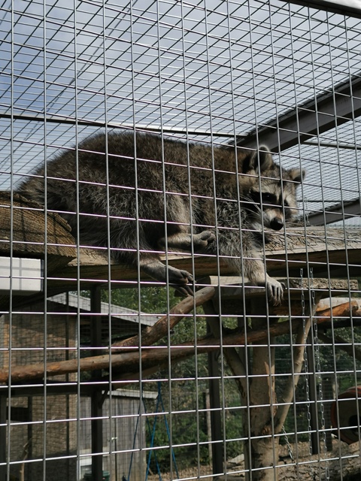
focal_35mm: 48
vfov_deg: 39.7
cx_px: 180
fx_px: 667
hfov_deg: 30.3
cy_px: 240
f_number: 1.8
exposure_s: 1/4587
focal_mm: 5.58
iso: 50
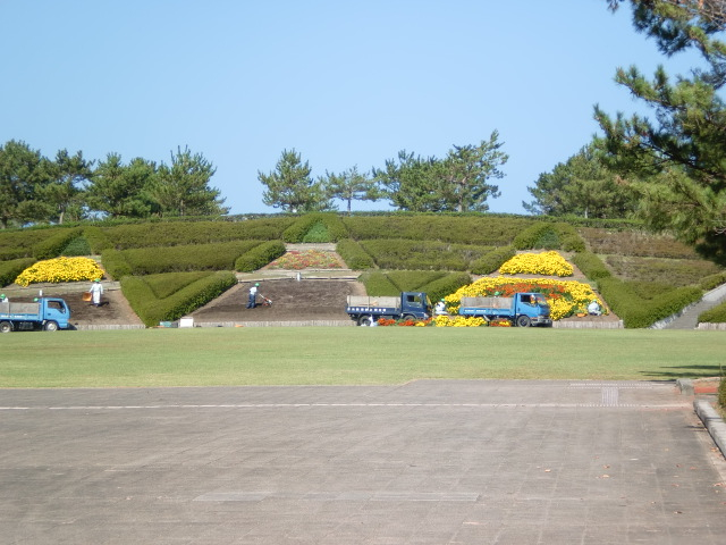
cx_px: 363
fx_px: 2223
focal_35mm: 106
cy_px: 272
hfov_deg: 18.5
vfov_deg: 14.0
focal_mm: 18.9
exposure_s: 1/200
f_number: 5.9
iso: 64
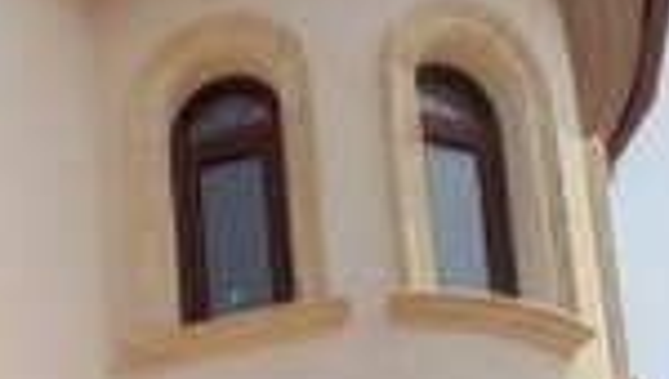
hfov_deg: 23.2
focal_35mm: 89
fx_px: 1582
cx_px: 58
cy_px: 1052
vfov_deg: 10.6
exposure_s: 1/1126
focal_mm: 1.42
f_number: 2.2
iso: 40
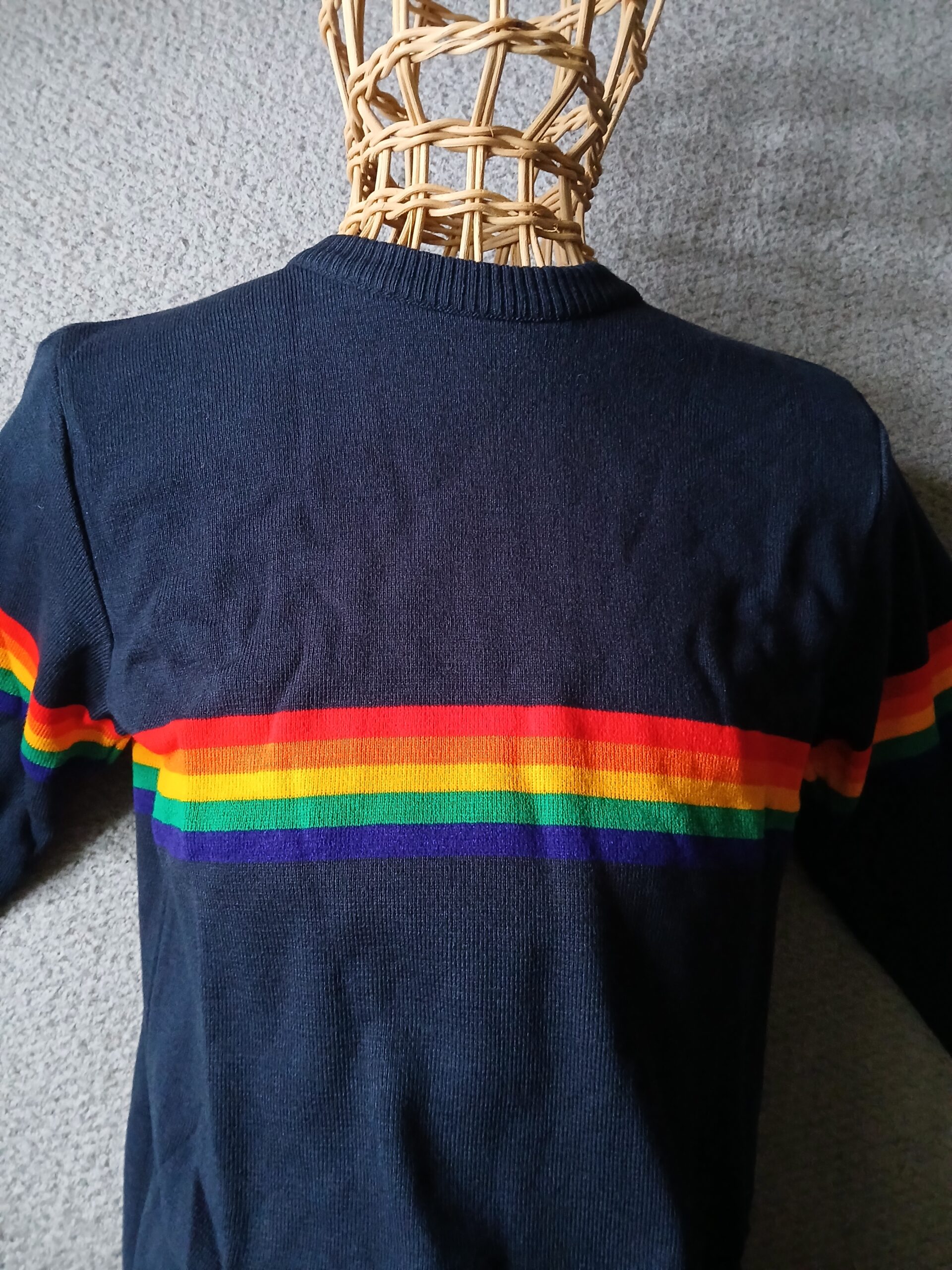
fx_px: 953
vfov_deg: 67.3
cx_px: 476
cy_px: 635
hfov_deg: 53.1
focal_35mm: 26
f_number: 1.8
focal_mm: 3.98
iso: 500
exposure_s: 1/20
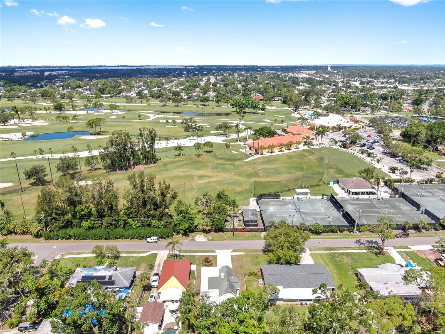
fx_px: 309
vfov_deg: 56.8
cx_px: 222
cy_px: 167
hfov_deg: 71.6
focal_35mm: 24
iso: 100
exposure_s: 1/1000
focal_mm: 4.39
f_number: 2.8
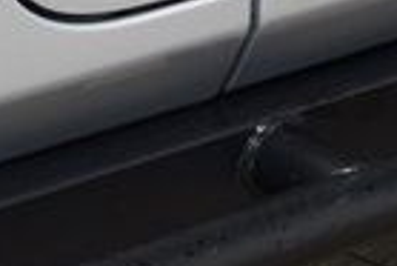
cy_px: -19
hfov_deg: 7.4
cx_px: 468
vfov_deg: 5.0
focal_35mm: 276
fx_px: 3047
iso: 720
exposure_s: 1/15
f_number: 6.3
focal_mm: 40
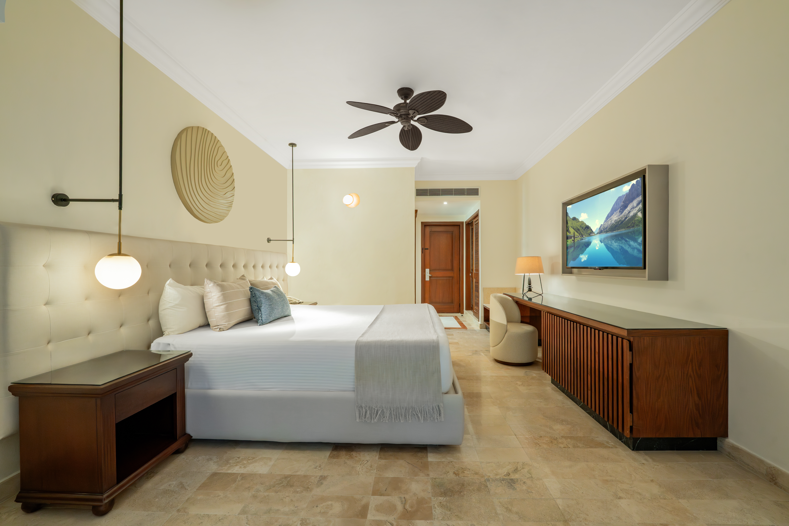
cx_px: 394
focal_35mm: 14
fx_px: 307
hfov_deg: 104.2
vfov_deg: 81.2
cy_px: 263
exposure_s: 1/6
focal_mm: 14
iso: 2500
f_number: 9
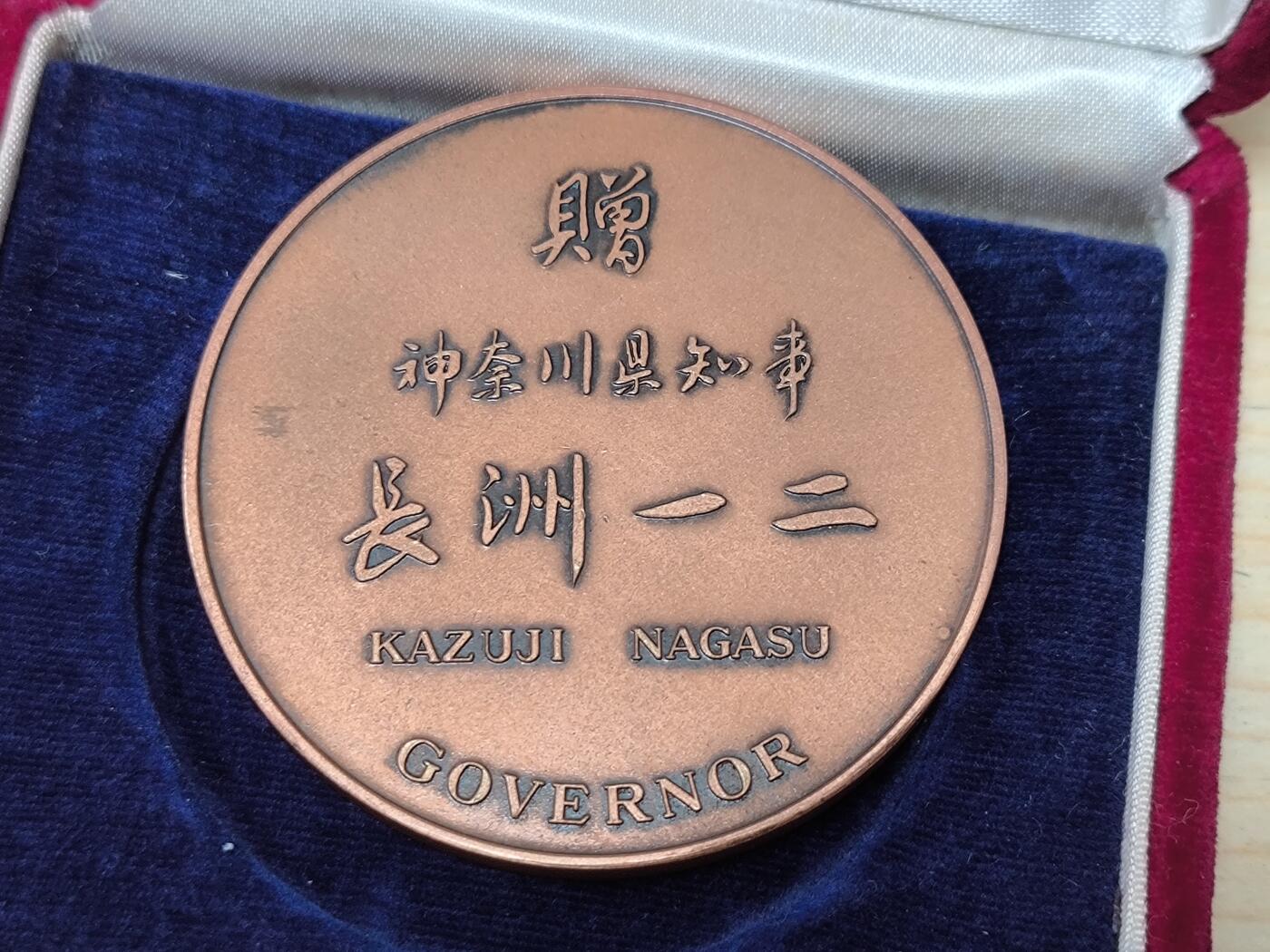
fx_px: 2421
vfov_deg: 22.3
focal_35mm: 66
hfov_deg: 29.4
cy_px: 476
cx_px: 635
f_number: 1.7
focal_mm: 5.35
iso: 250
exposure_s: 1/50
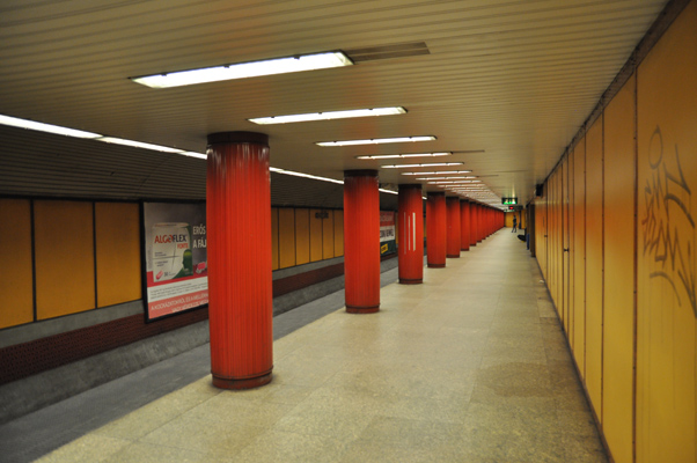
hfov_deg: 70.5
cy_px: 232
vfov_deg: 50.3
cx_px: 348
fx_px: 493
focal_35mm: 26
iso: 800
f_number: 3.5
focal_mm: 17
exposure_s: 1/50
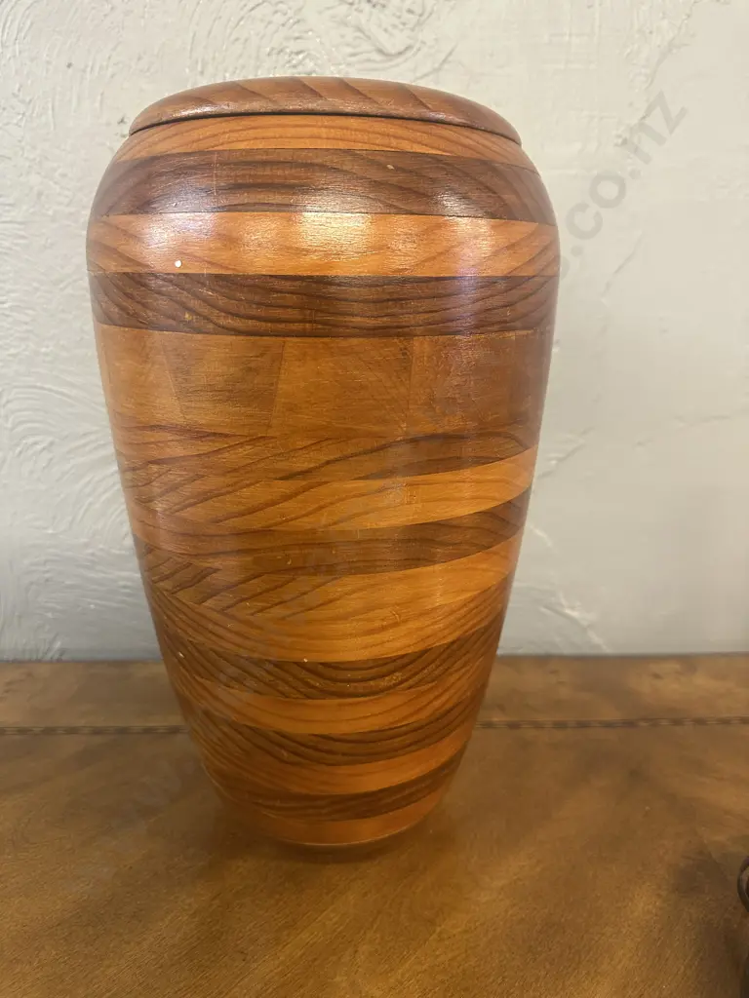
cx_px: 374
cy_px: 499
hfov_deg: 56.8
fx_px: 692
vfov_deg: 71.6
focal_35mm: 24
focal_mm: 6.86
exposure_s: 1/50
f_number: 1.78
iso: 250
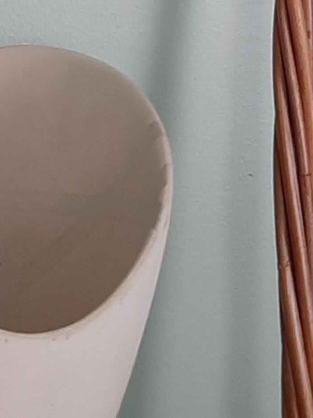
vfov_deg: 16.8
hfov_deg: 13.2
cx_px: 29
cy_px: -106
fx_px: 1338
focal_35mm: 111
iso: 160
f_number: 1.7
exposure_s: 1/30
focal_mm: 3.93
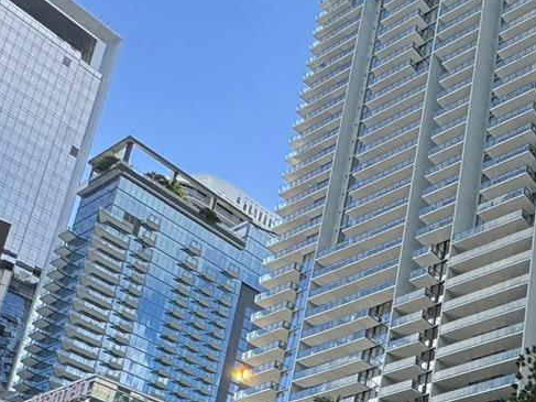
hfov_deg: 29.6
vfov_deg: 24.7
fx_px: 712
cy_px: 594
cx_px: 754
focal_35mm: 46
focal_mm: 2.22
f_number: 2.2
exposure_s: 1/840
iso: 40
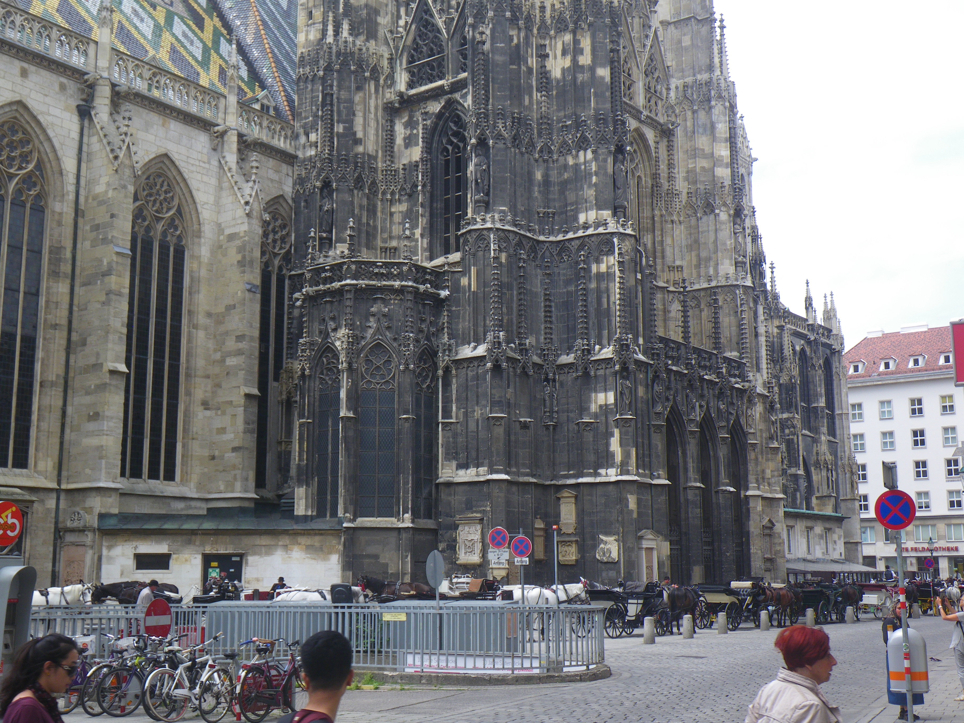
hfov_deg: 44.8
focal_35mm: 42
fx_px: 1170
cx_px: 482
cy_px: 362
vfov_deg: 34.3
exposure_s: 1/125
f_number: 5
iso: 50
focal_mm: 7.5
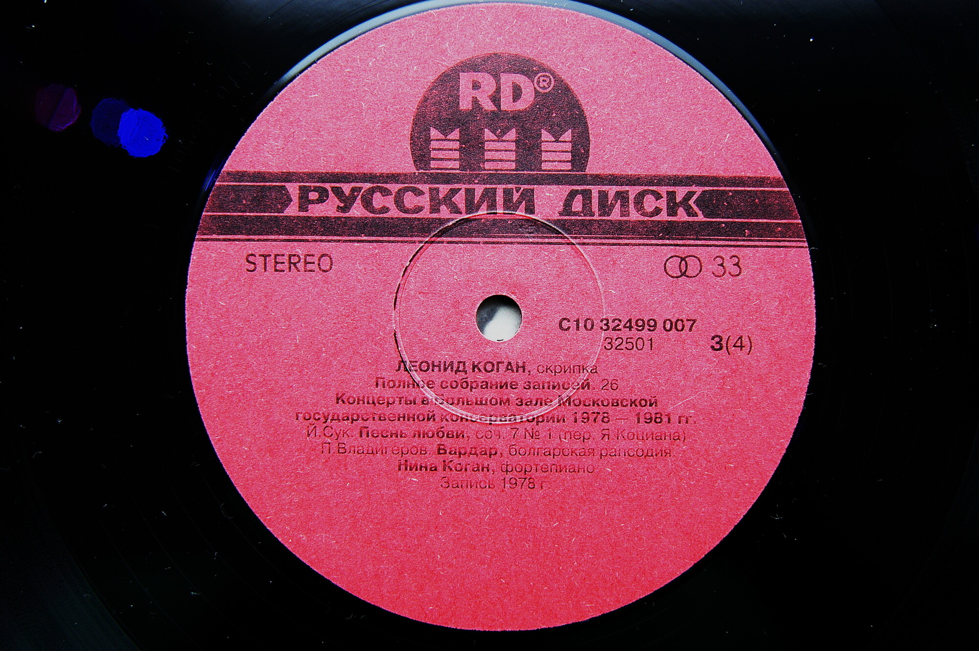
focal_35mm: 52
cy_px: 326
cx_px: 490
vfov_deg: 25.7
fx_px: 1426
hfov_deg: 37.9
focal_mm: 35
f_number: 3.3
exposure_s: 1/30
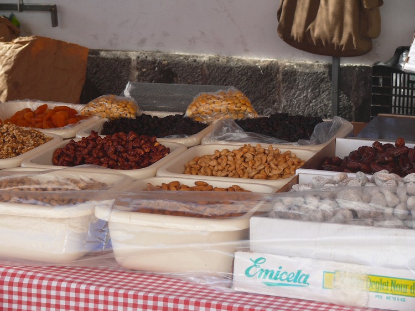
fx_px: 1378
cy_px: 156
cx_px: 208
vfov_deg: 12.9
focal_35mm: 115
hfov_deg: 17.1
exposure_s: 1/60
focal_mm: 24.4
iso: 100
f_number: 4
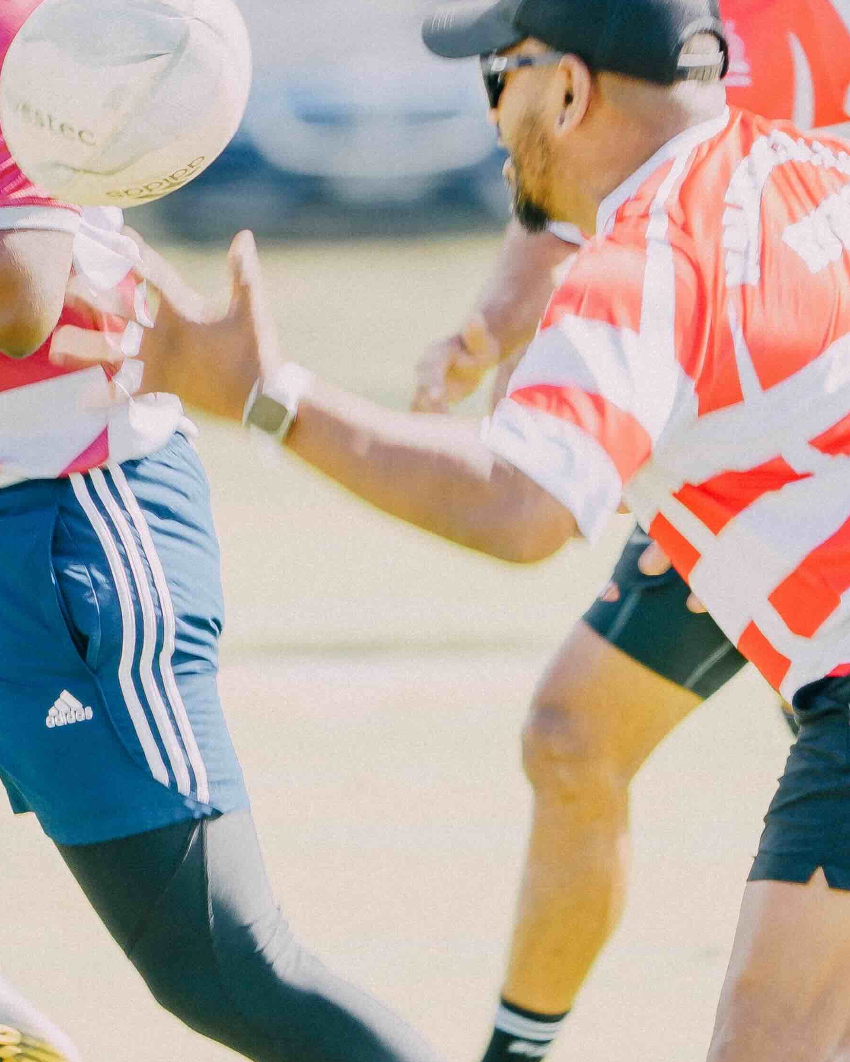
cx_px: 158
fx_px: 30284
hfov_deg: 1.6
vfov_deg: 2.0
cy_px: 365
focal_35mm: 963
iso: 250
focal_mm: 382
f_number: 6.3
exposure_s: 1/250
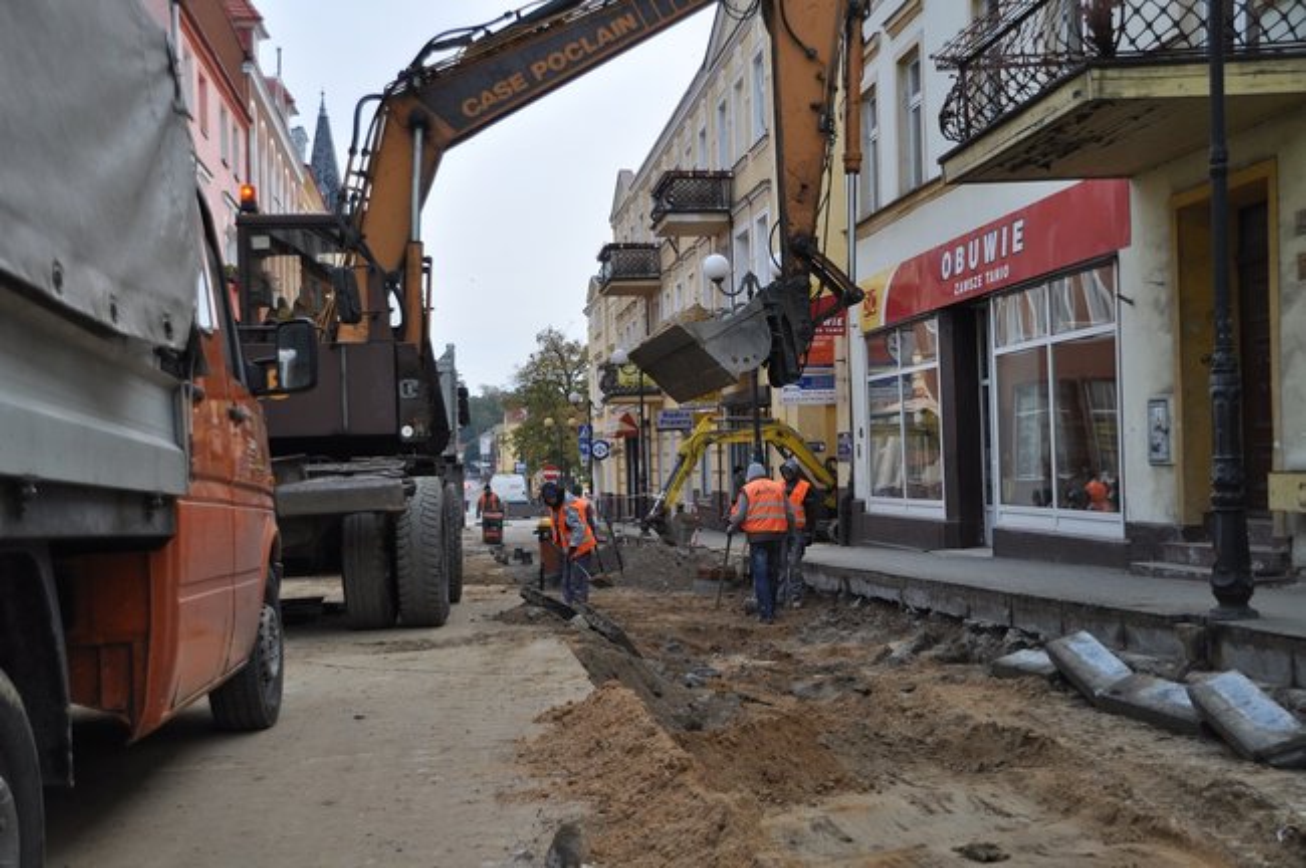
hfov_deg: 45.0
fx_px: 1576
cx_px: 653
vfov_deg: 30.8
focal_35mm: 44
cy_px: 434
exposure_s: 1/2500
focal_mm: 29
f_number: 4
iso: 500
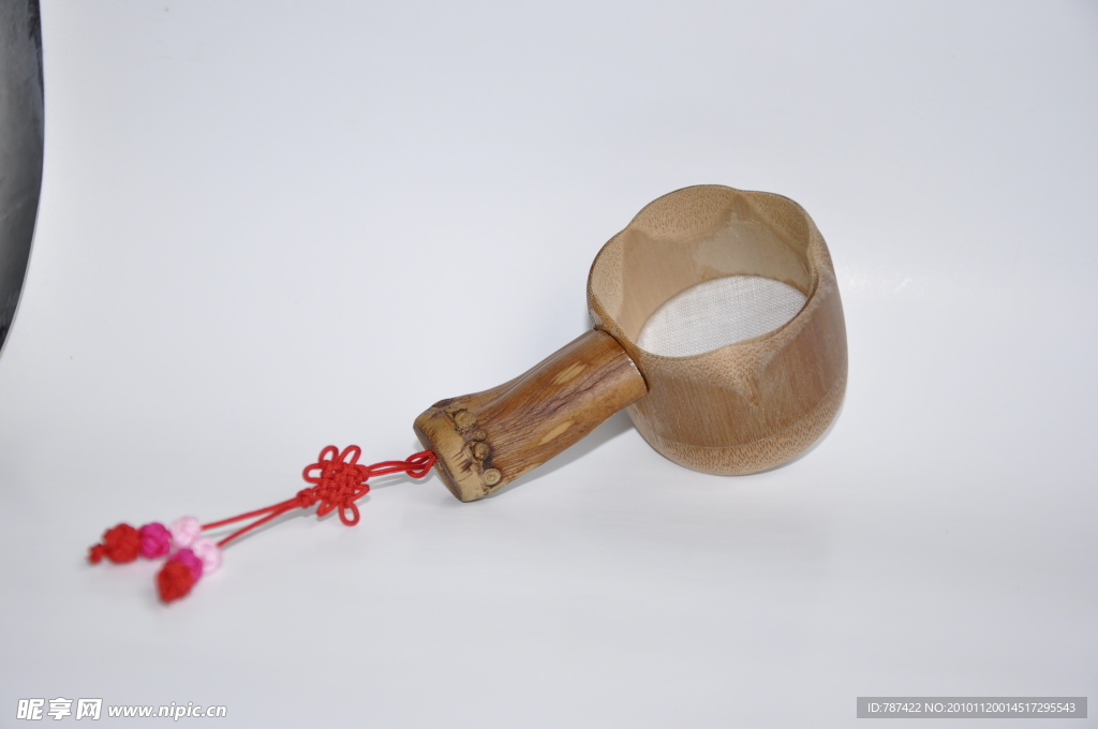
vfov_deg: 17.4
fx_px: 2376
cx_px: 549
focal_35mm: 78
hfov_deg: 26.0
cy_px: 364
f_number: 5
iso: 250
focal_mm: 52
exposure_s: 1/160
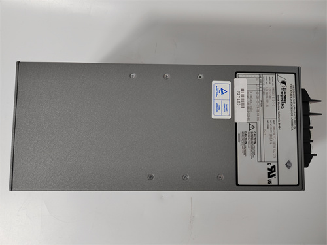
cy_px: 122
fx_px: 217
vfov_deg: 58.9
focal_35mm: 23
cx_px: 164
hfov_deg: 73.9
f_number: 1.9
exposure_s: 1/100
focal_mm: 5.52
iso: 384
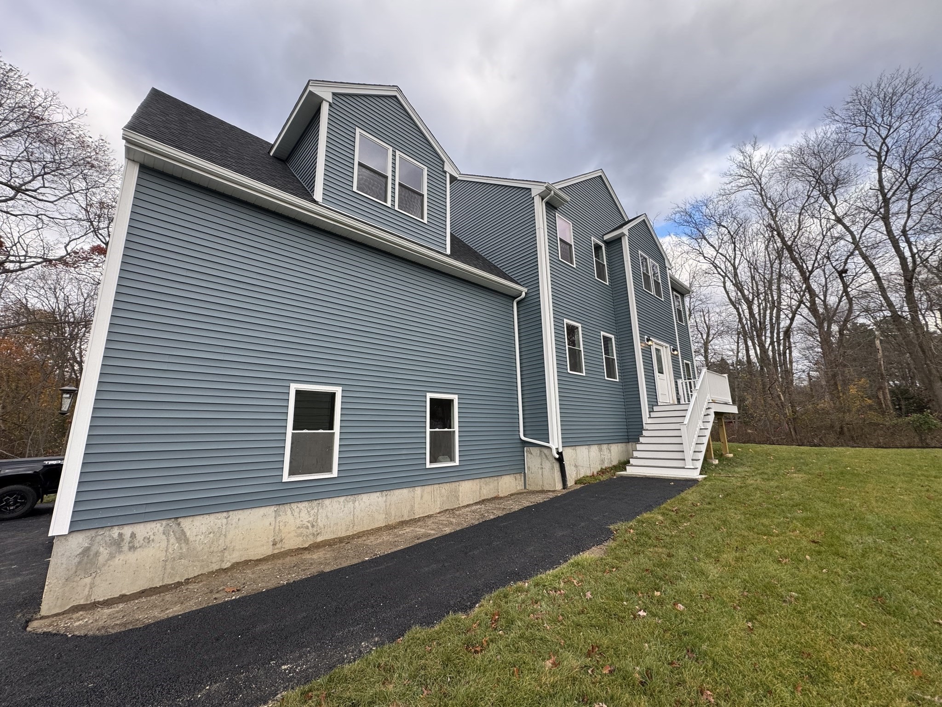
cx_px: 471
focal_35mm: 14
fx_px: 381
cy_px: 354
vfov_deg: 85.7
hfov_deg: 102.1
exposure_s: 1/262
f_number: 2.2
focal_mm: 2.22
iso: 40
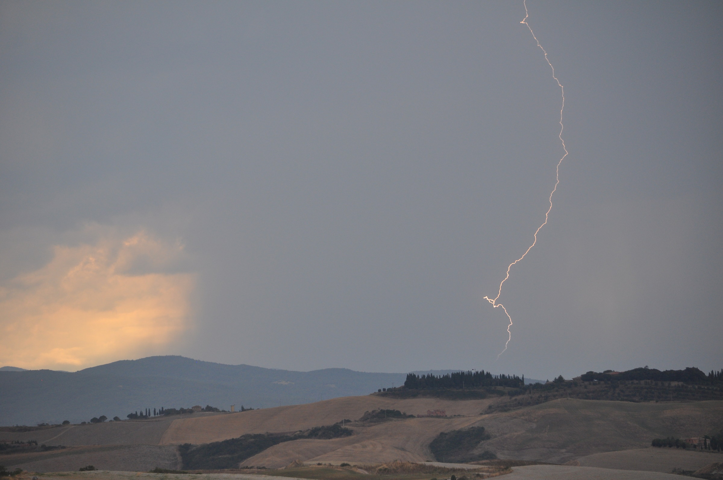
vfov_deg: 5.5
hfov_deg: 8.3
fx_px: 4965
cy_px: 240
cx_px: 362
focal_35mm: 248
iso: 400
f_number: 5
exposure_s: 1/250
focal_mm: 165
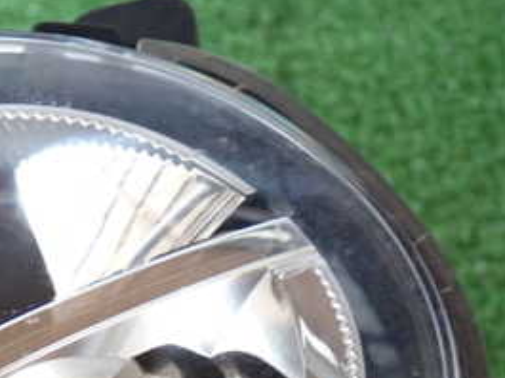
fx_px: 1355
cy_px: 409
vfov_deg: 15.5
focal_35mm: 93
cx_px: -40
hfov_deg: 20.2
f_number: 2.8
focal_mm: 7.31
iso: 250
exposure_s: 1/40
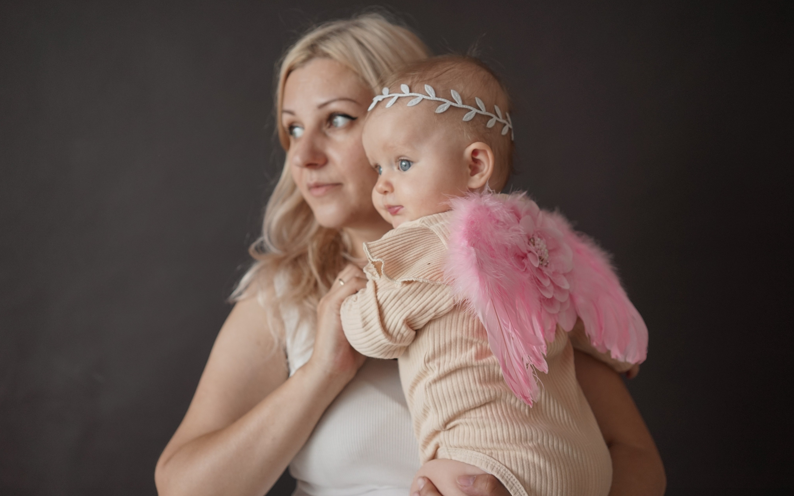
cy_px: 242
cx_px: 399
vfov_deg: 35.3
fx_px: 779
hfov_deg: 54.0
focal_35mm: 36
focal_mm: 35
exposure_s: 1/320
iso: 320
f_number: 2.8
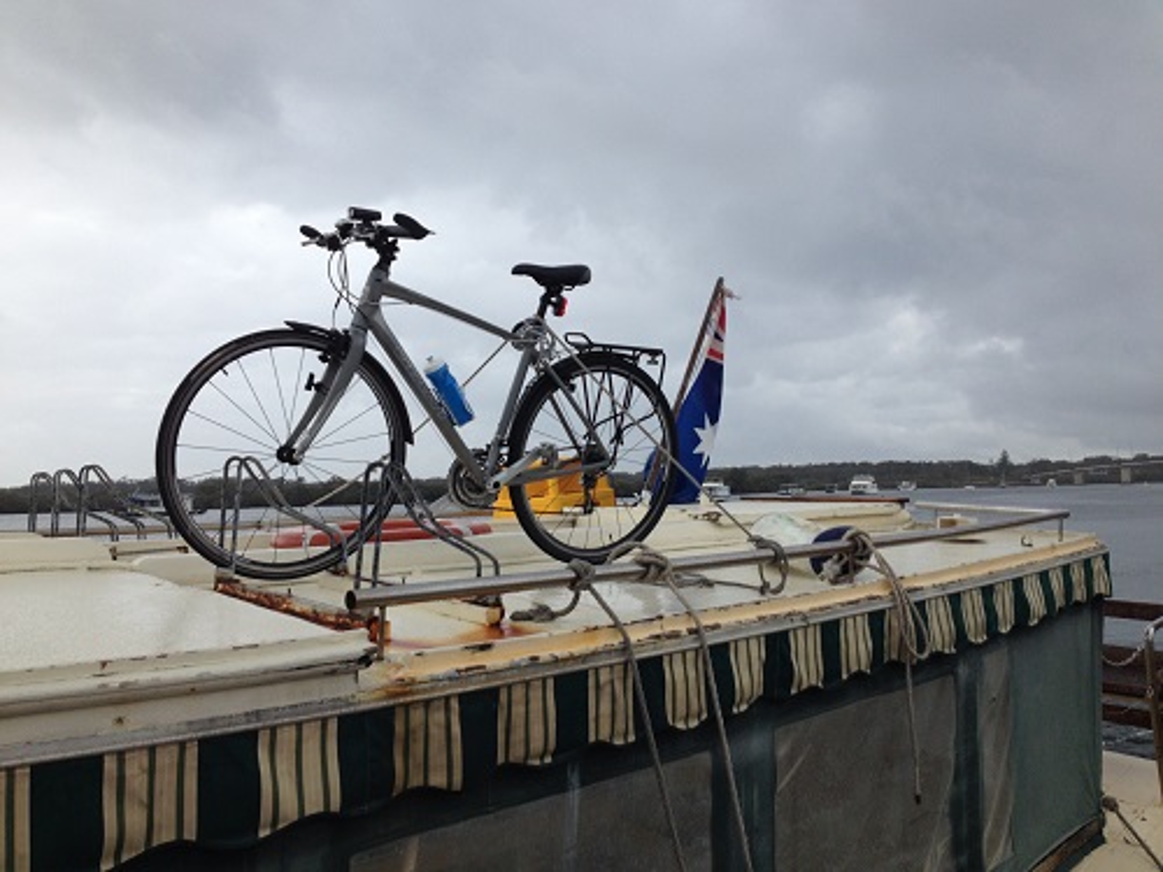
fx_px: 1176
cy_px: 436
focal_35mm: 35
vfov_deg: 40.7
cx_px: 582
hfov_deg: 52.6
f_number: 2.4
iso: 50
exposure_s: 1/920
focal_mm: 4.28
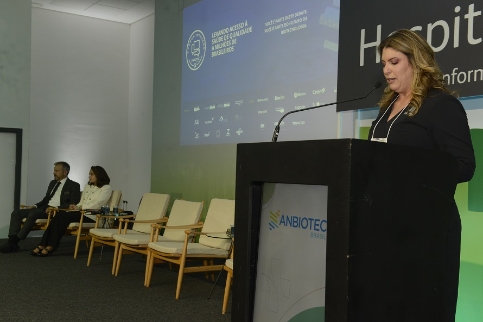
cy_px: 161
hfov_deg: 44.5
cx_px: 242
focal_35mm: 44
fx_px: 590
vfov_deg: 30.5
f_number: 5
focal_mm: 44
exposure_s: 1/200
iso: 1600
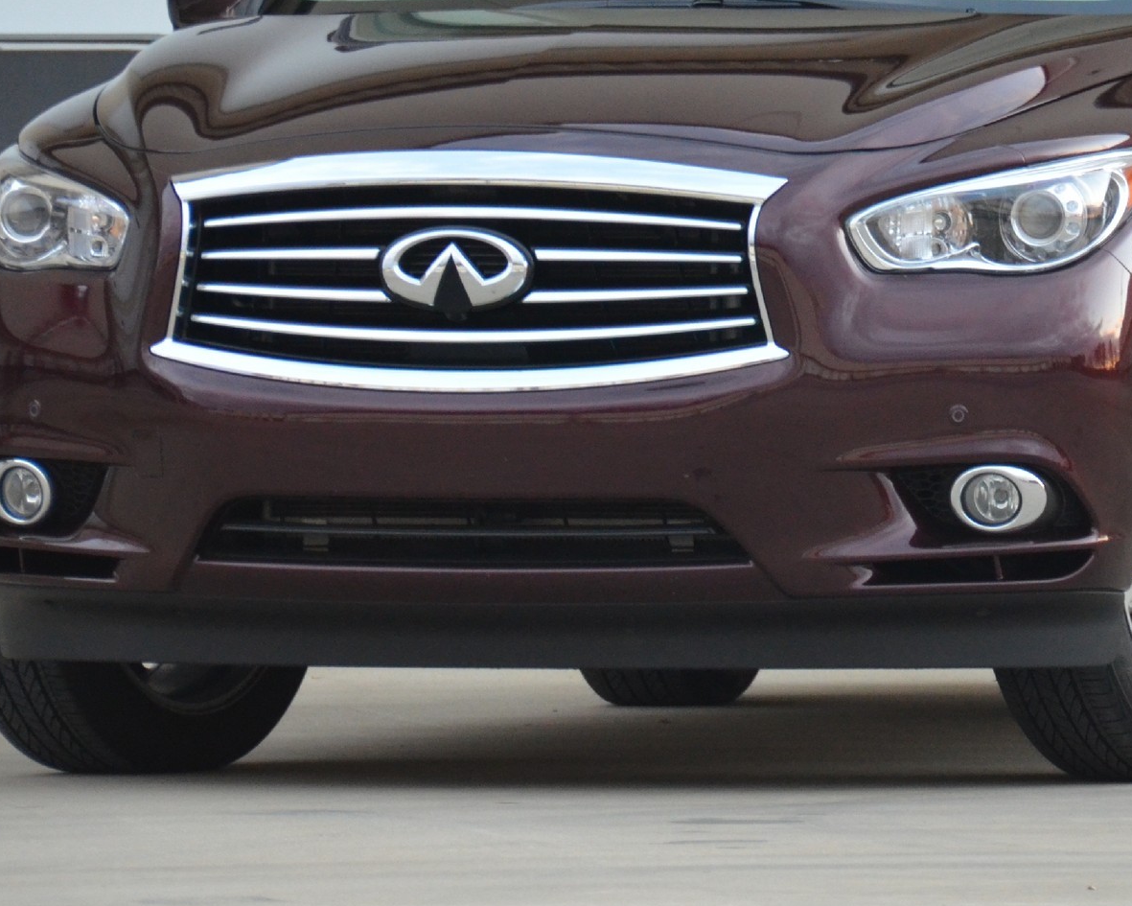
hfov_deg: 4.3
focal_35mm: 446
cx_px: 887
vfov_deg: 3.5
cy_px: 238
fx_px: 14943
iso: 1600
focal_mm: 150
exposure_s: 1/60
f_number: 5.6
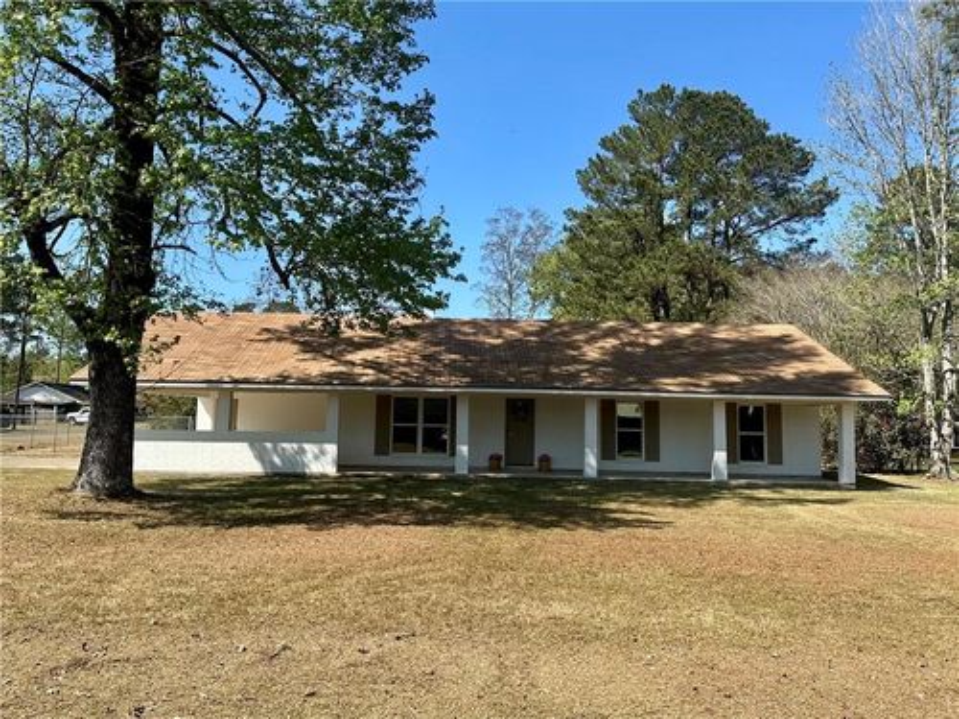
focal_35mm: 24
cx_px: 480
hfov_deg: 71.6
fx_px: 665
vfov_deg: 56.8
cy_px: 360
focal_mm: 6.86
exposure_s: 1/3058
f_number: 1.78
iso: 80
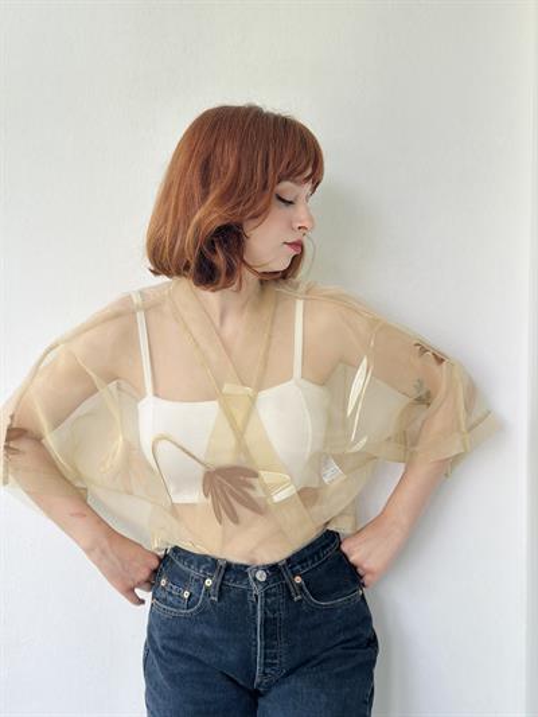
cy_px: 358
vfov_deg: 39.6
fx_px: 994
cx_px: 269
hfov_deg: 30.3
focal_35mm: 48
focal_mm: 6.86
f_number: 1.78
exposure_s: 1/248
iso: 80
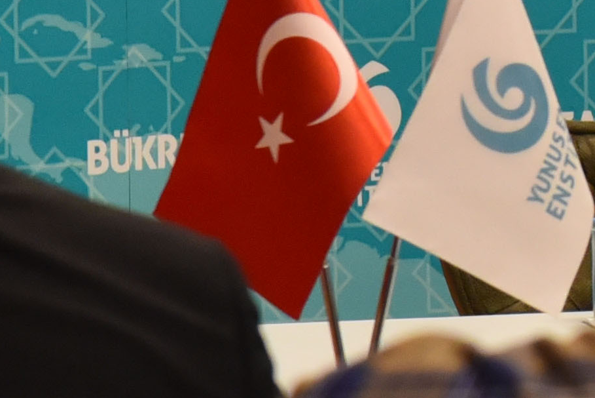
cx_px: 1706
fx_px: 10070
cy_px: 2
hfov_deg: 3.3
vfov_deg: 2.3
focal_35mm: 609
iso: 2500
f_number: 5.6
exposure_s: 1/125
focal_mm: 92
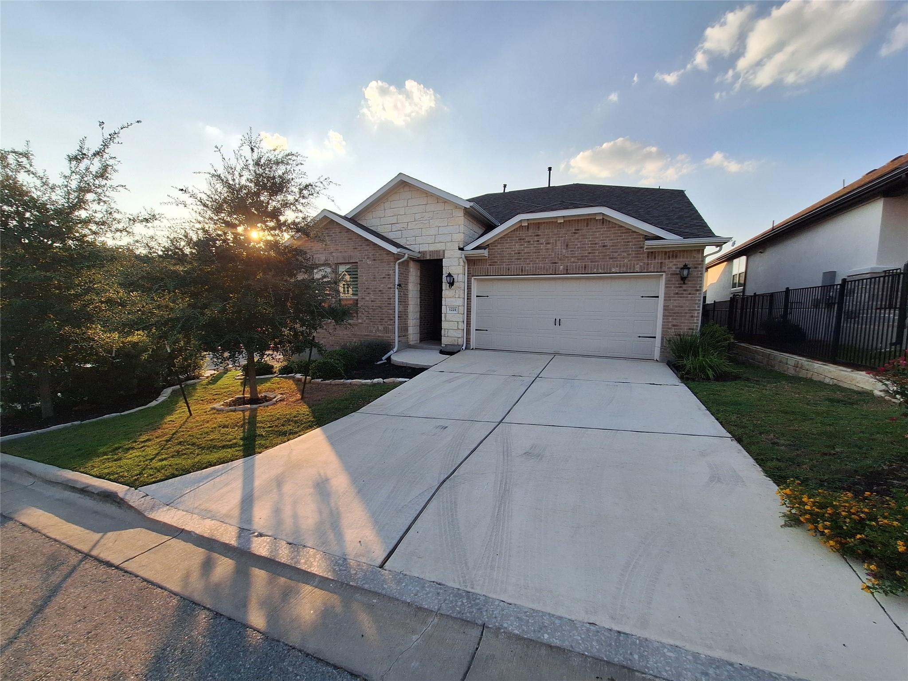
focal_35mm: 13
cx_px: 454
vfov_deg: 89.9
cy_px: 340
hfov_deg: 106.2
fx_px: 341
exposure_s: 1/1534
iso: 40
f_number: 2.2
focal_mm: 1.74
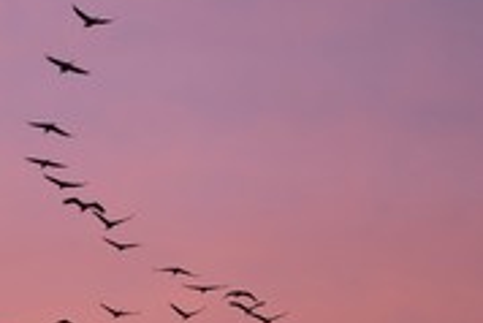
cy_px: 209
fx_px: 6338
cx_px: -84
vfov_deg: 2.9
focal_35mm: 472
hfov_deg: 4.4
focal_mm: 200
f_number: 4
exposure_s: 1/500
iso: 800
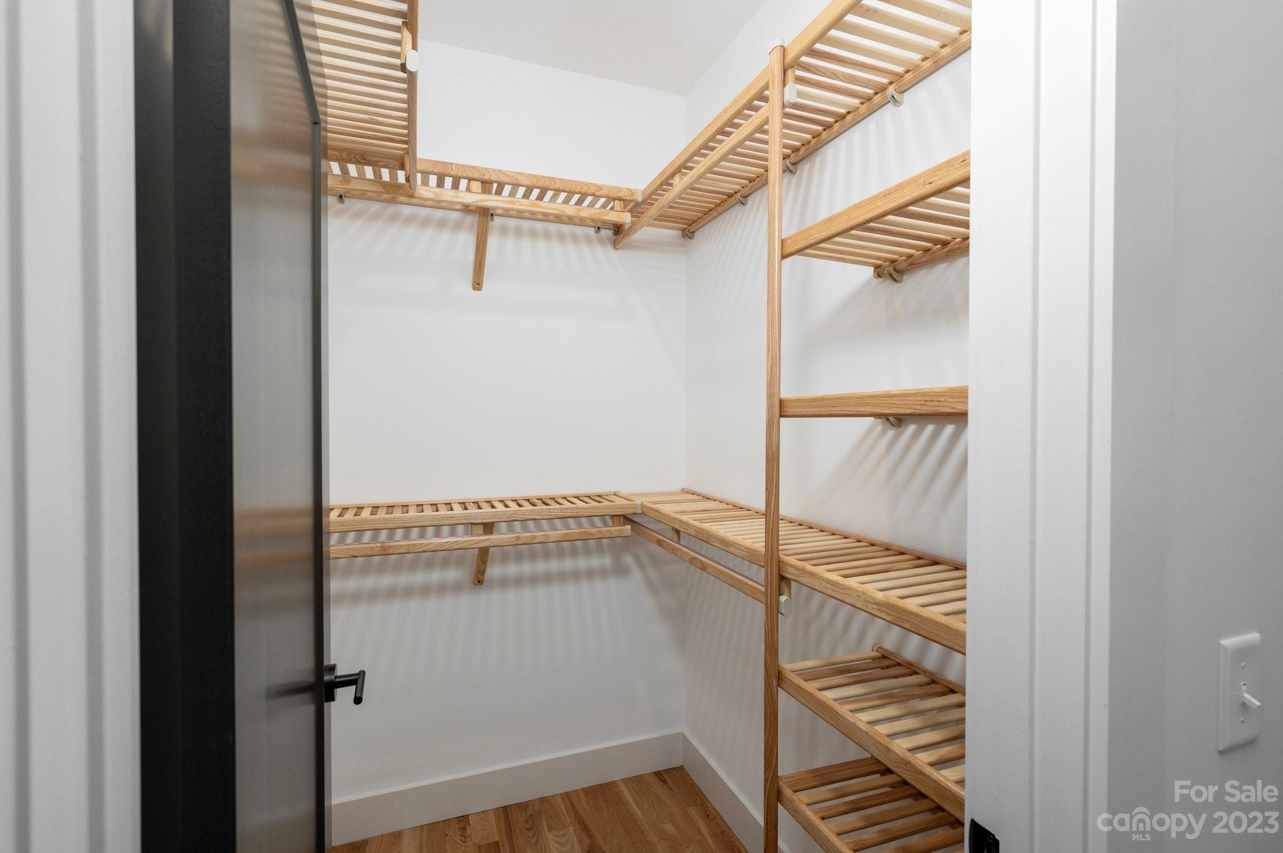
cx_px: 642
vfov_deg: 72.0
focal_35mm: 16
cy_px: 426
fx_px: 588
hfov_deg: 95.0
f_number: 8
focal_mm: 16.5
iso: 200
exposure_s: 1/60
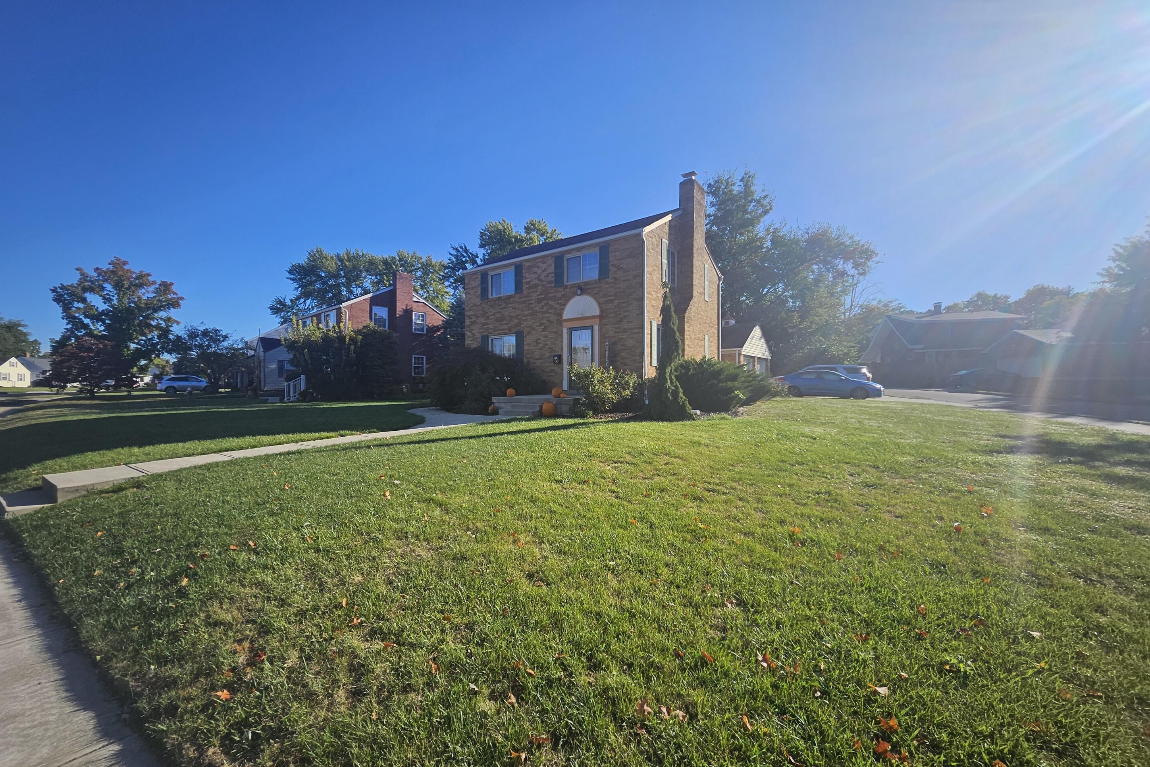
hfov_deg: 104.2
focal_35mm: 14
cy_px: 406
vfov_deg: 81.1
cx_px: 562
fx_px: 447
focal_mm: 1.74
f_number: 2.2
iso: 32
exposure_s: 1/1354
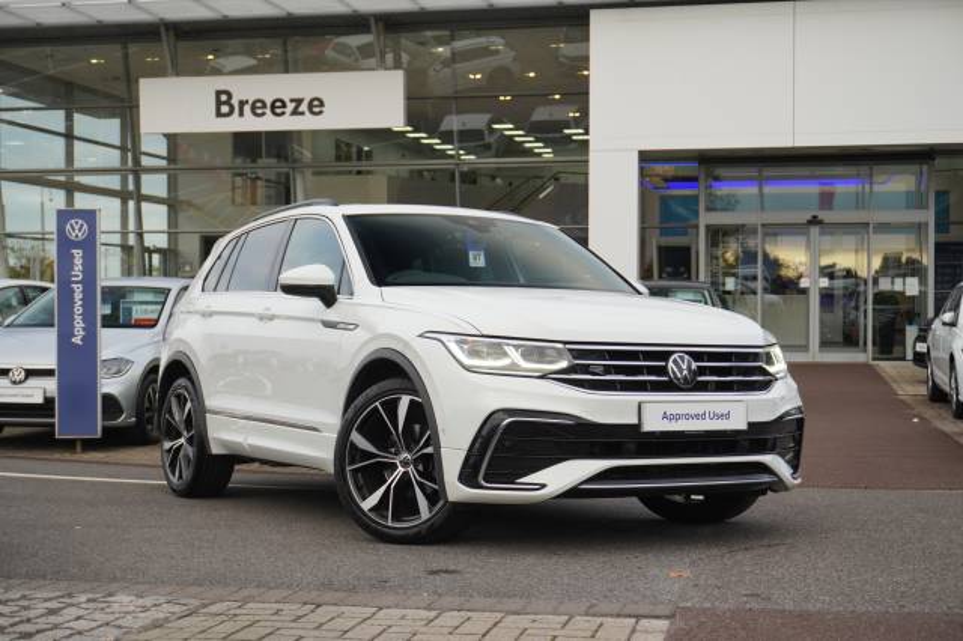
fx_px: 1404
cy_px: 320
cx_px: 482
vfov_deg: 25.7
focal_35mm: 52
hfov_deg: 37.9
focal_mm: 35
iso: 320
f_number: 5.6
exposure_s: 1/160
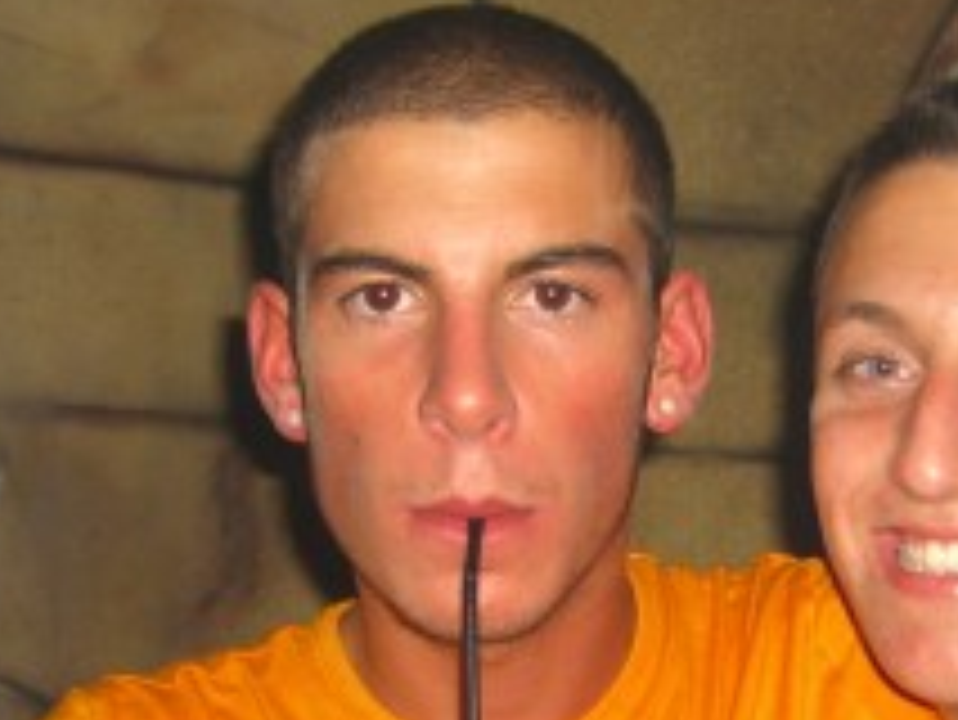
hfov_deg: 18.3
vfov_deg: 13.7
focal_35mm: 107
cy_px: 666
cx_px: 702
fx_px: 2963
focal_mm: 7.9
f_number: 2.8
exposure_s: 1/60
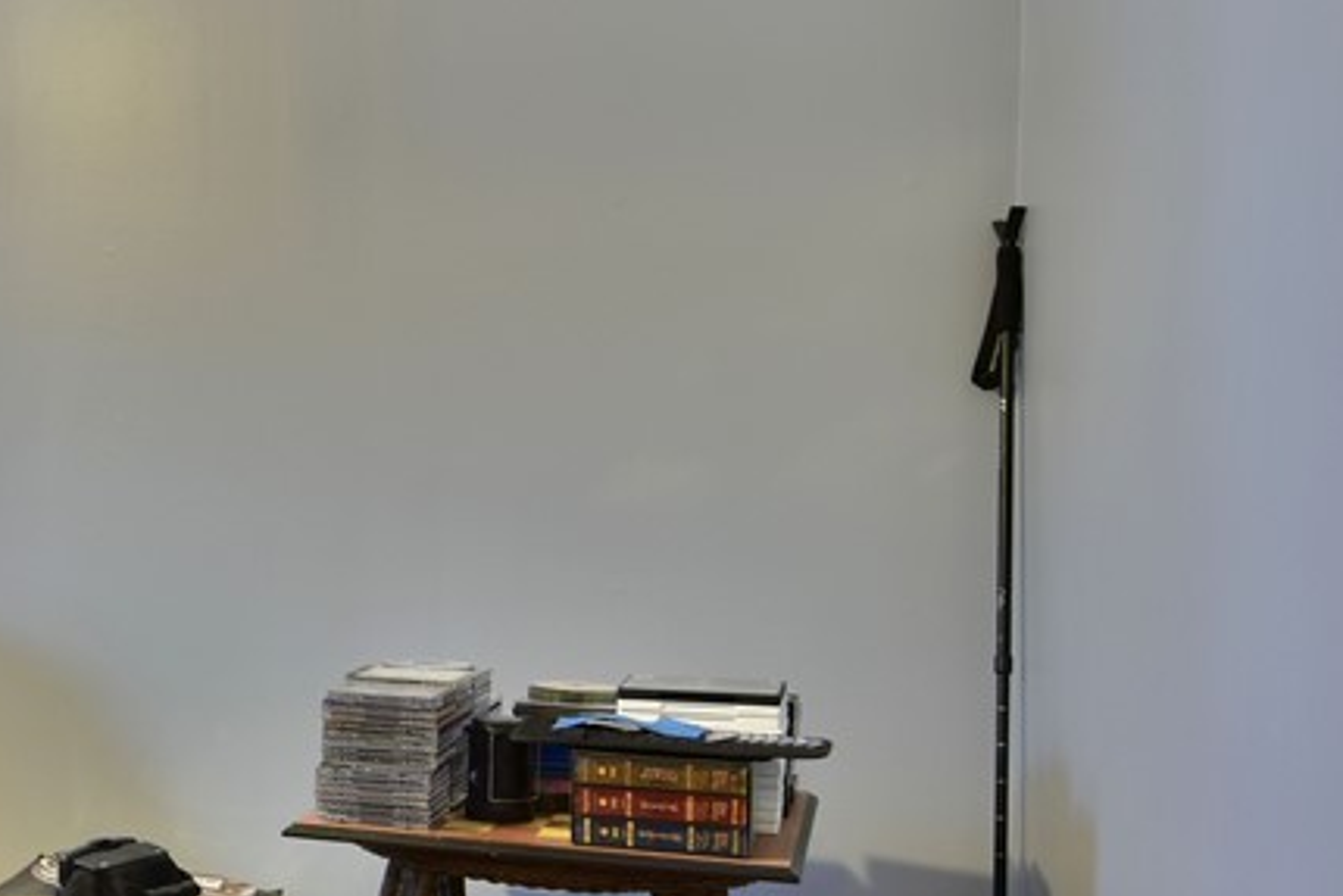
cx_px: -175
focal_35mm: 53
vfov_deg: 25.5
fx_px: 1978
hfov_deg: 32.5
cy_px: 528
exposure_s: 1/4
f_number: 5.6
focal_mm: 14
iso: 200
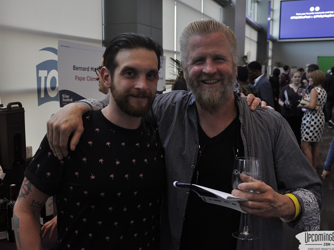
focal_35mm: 42
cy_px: 124
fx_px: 401
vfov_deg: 34.7
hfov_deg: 45.2
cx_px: 168
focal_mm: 25
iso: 400
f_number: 5
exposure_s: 1/60
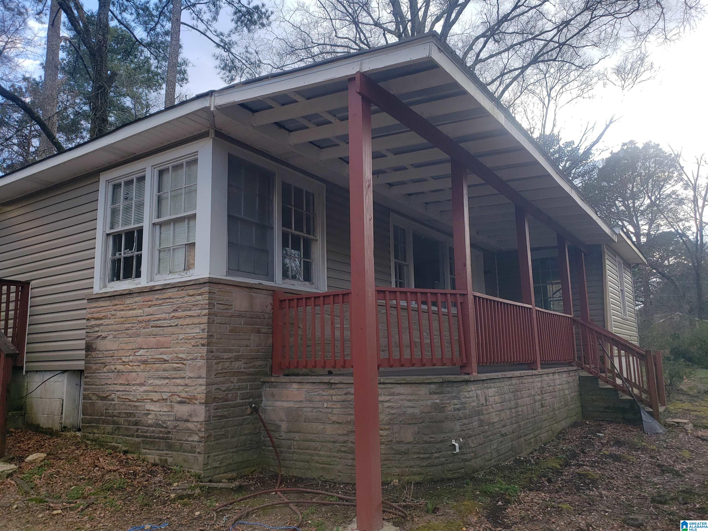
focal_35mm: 26
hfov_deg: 67.3
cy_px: 266
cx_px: 354
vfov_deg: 53.1
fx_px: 532
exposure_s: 1/432
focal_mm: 4.3
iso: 50
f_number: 2.4
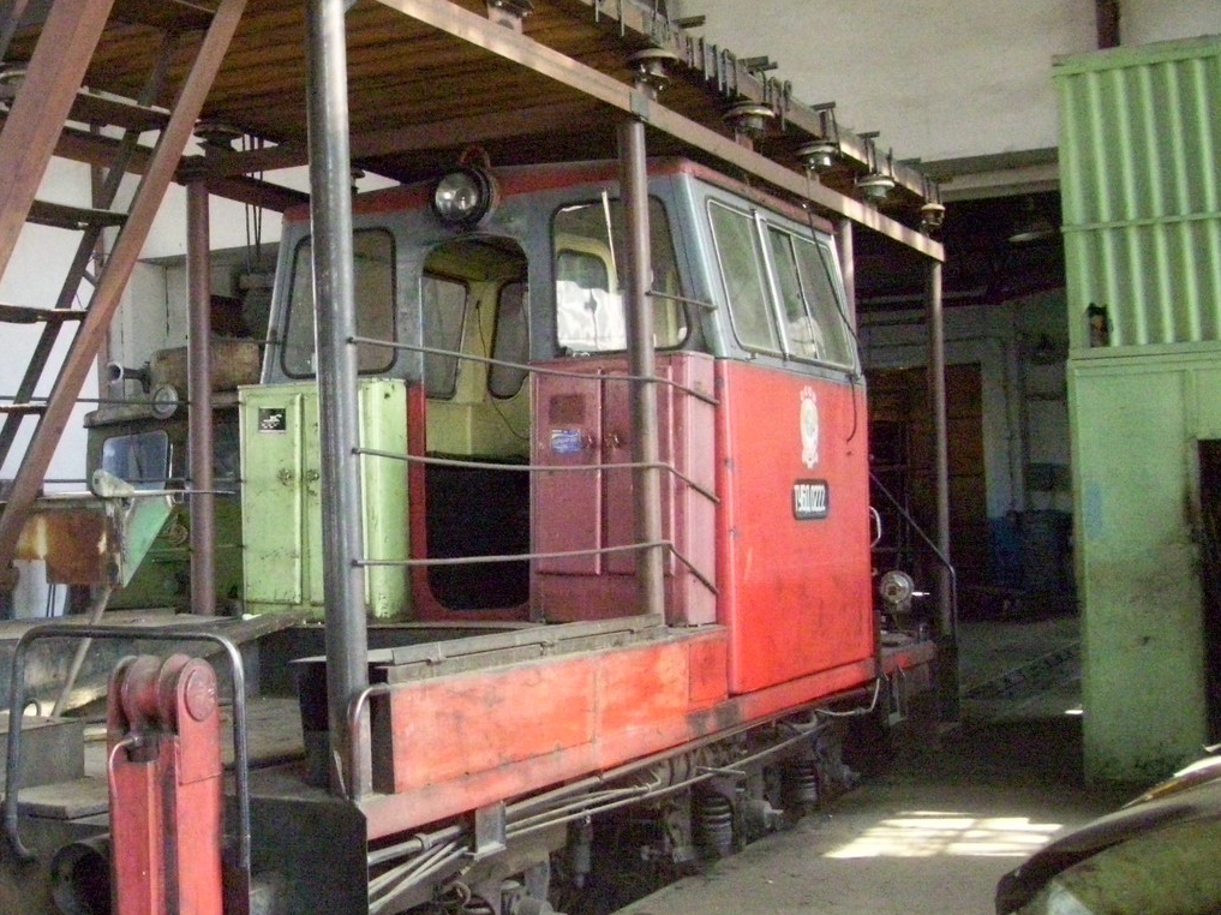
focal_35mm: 50
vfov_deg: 29.1
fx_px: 1763
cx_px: 366
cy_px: 448
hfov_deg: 37.6
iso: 800
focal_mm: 5.7
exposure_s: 1/80
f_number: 2.9
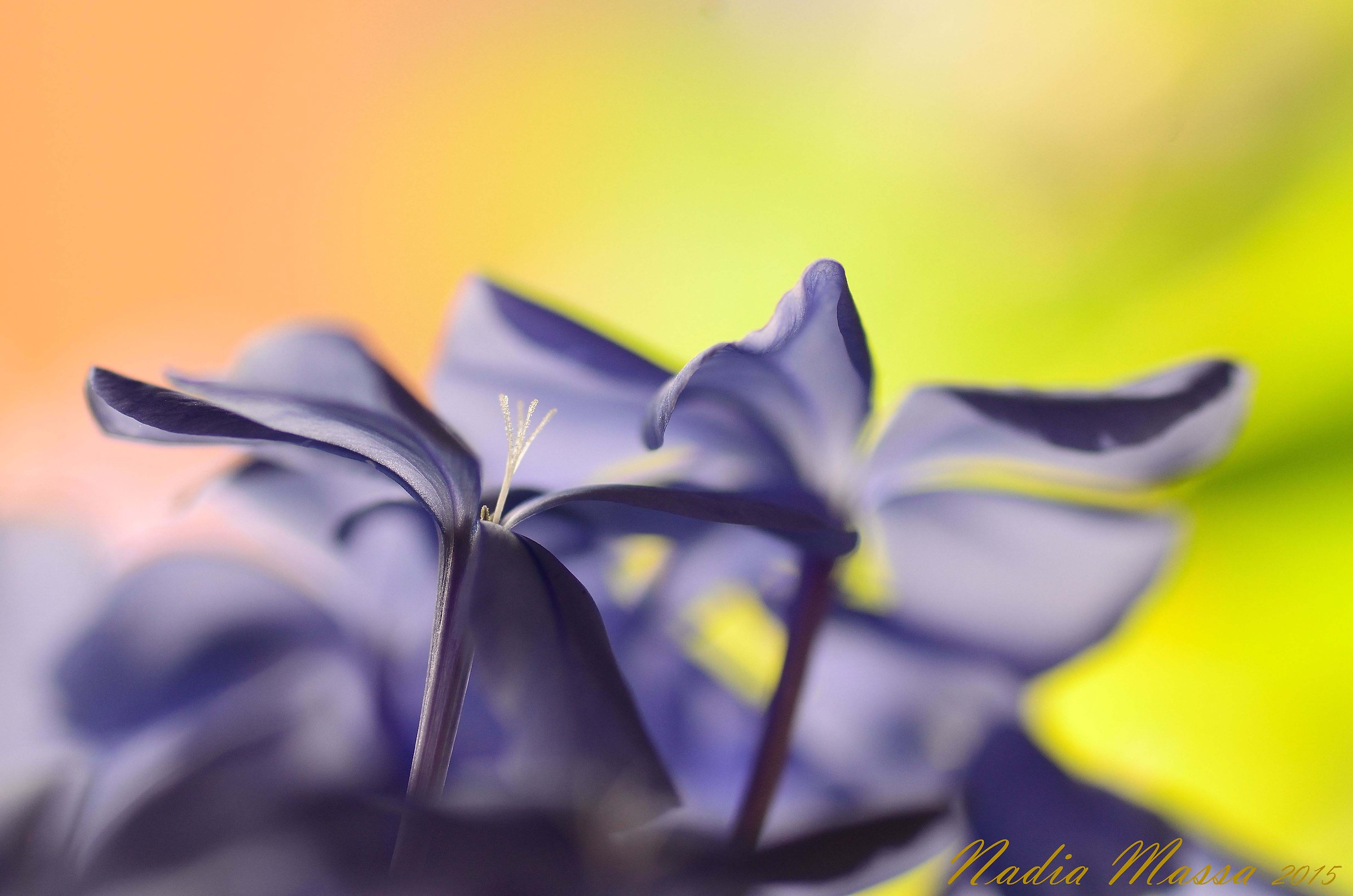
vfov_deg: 10.1
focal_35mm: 135
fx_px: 5063
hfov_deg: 15.2
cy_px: 448
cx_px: 676
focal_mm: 90
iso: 400
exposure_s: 1/500
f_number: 8
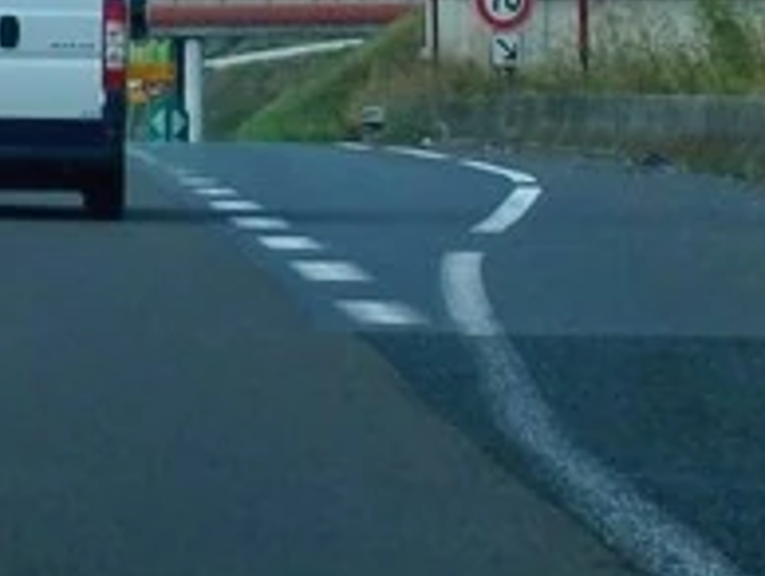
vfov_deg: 3.4
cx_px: -142
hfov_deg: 4.6
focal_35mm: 432
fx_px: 9559
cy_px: -221
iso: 80
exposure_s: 1/320
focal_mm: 18.8
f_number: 5.7
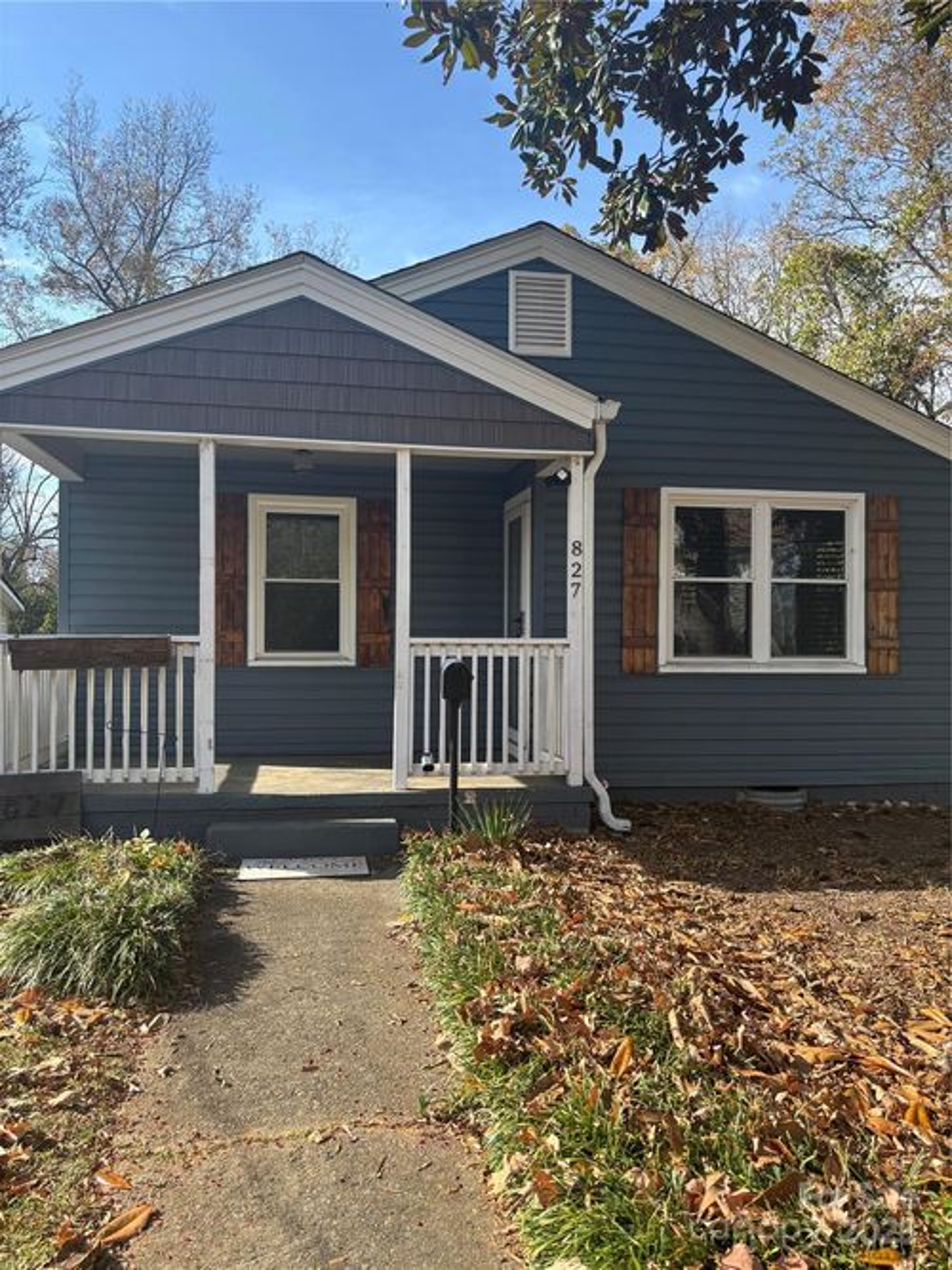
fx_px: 954
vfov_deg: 67.3
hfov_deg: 53.0
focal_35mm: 26
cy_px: 635
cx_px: 476
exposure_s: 1/1092
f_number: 1.6
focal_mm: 5.96
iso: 50
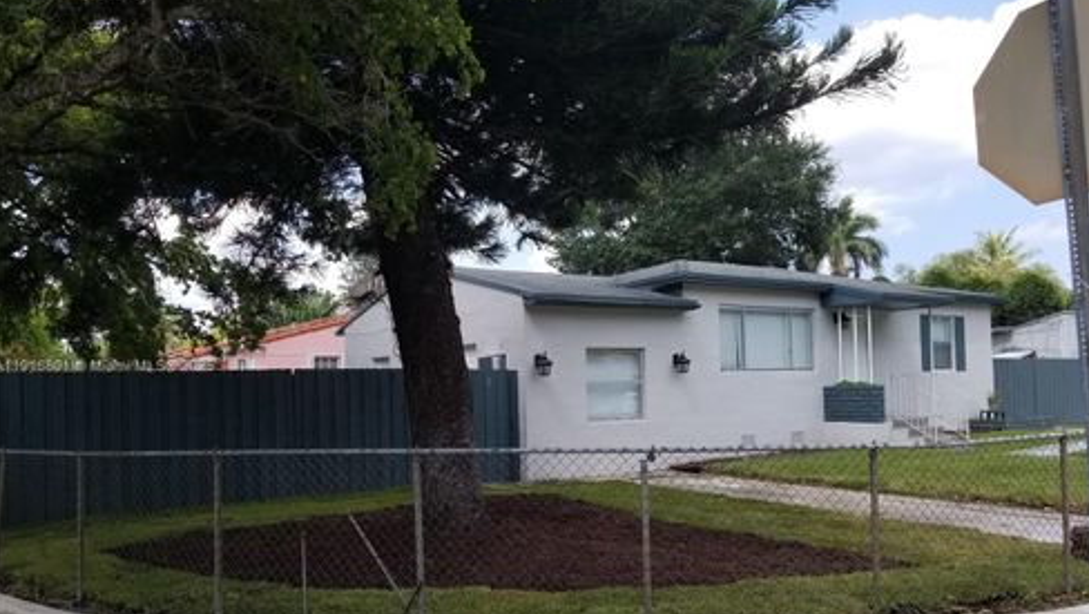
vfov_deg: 40.1
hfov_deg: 66.0
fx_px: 838
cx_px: 549
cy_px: 367
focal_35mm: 29
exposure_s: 1/1408
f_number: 1.7
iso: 50
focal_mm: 4.25
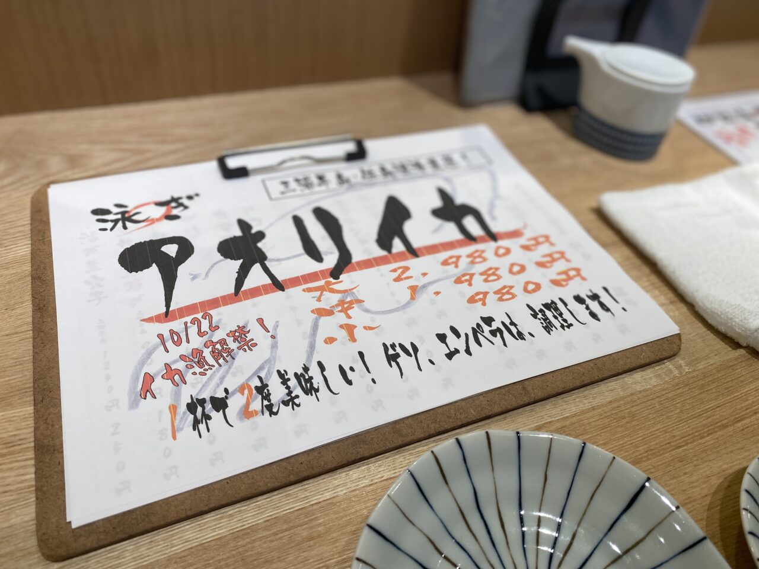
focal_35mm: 26
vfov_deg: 53.1
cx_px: 380
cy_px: 284
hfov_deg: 67.3
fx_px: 570
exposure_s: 1/100
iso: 50
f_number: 1.8
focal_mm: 4.25
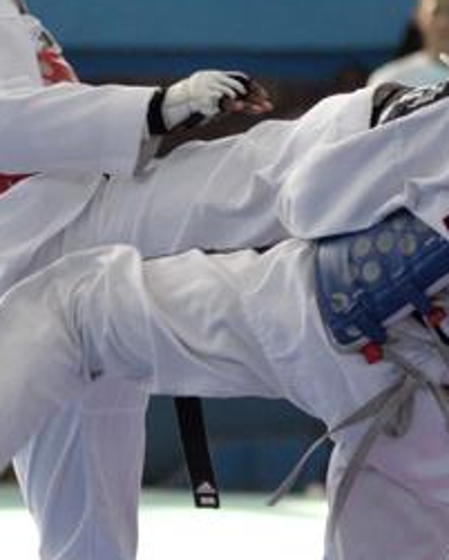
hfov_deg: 4.4
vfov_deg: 5.5
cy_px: 166
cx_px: 270
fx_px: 5862
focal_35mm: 353
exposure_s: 1/400
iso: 1250
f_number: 2.8
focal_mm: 105
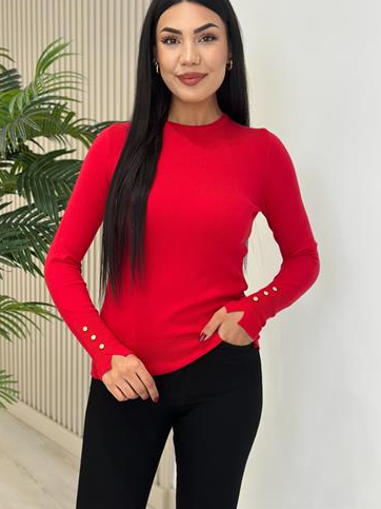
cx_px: 181
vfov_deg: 36.2
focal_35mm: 53
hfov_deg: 27.5
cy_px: 232
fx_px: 778
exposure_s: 1/127
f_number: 1.78
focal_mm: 6.86
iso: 64
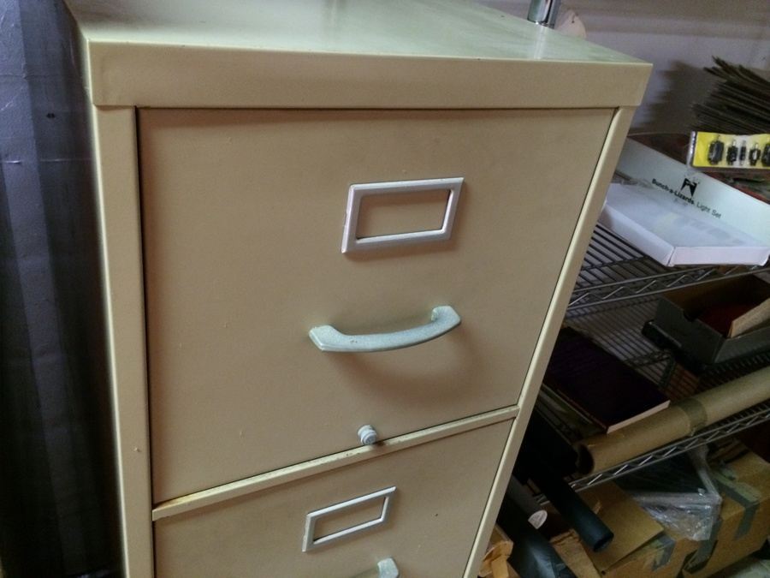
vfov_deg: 46.8
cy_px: 289
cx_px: 385
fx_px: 667
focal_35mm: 30
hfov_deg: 60.0
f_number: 2.2
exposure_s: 1/15
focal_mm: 4.12
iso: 400
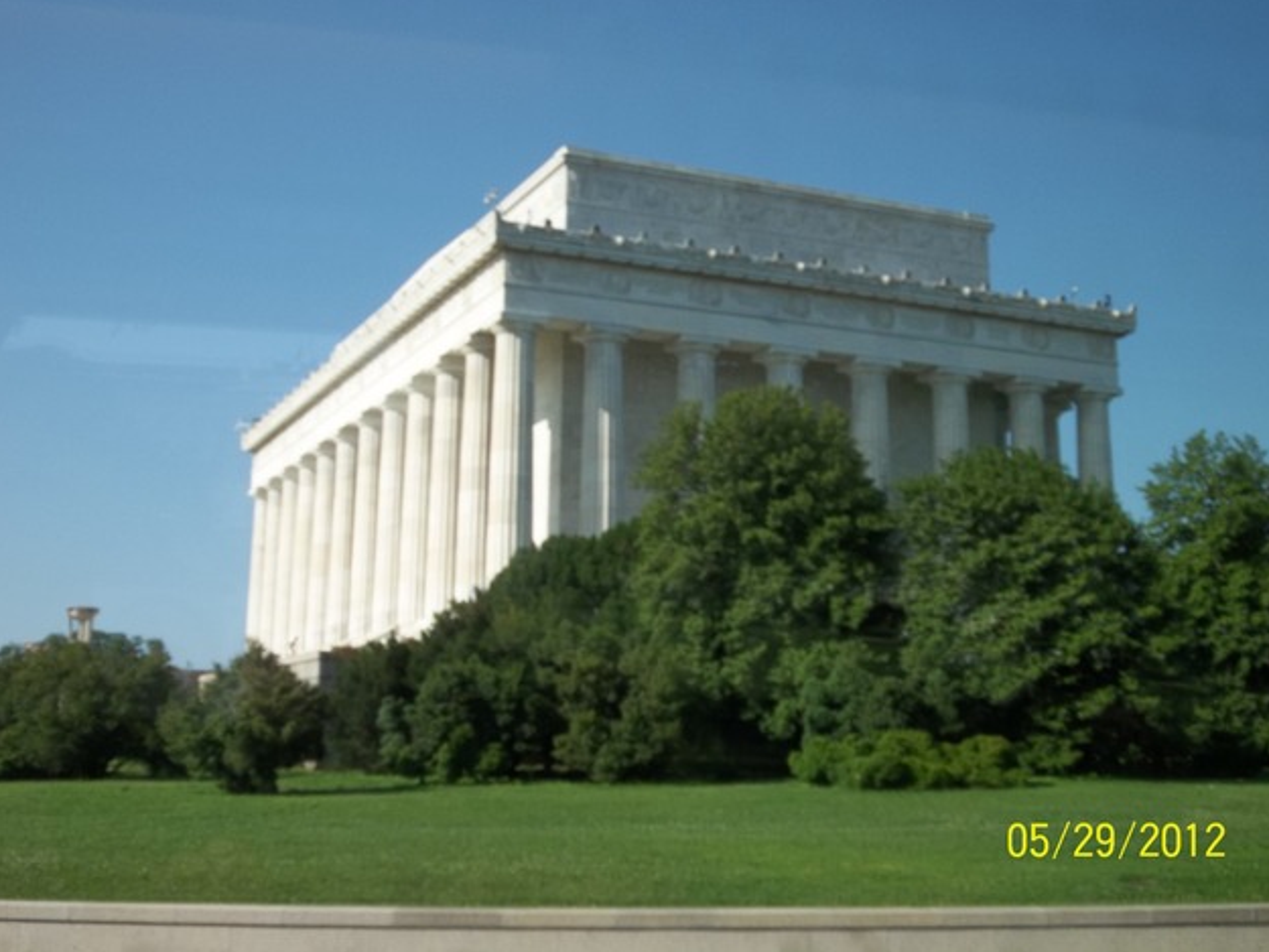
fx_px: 1650
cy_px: 471
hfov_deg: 42.1
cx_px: 642
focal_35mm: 45
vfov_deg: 32.2
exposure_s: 1/60
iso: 80
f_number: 4.5
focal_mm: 7.8
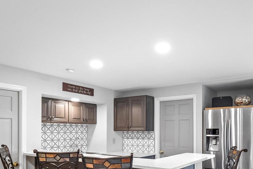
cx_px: 147
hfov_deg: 60.0
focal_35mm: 31
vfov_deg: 40.7
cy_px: 134
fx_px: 218
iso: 400
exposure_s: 1/5
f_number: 8
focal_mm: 9
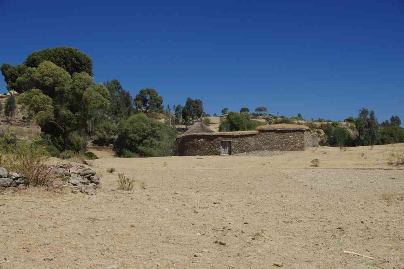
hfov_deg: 24.6
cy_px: 134
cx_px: 202
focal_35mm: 82
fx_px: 926
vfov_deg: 16.6
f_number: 11
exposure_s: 1/160
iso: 200
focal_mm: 55
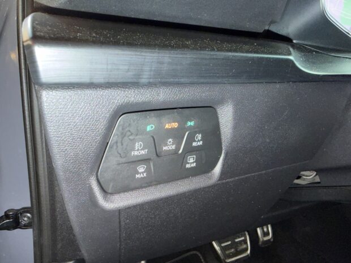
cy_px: 132
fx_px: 243
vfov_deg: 56.8
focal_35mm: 24
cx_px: 176
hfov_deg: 71.6
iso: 80
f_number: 2.2
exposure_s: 1/46
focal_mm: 2.22
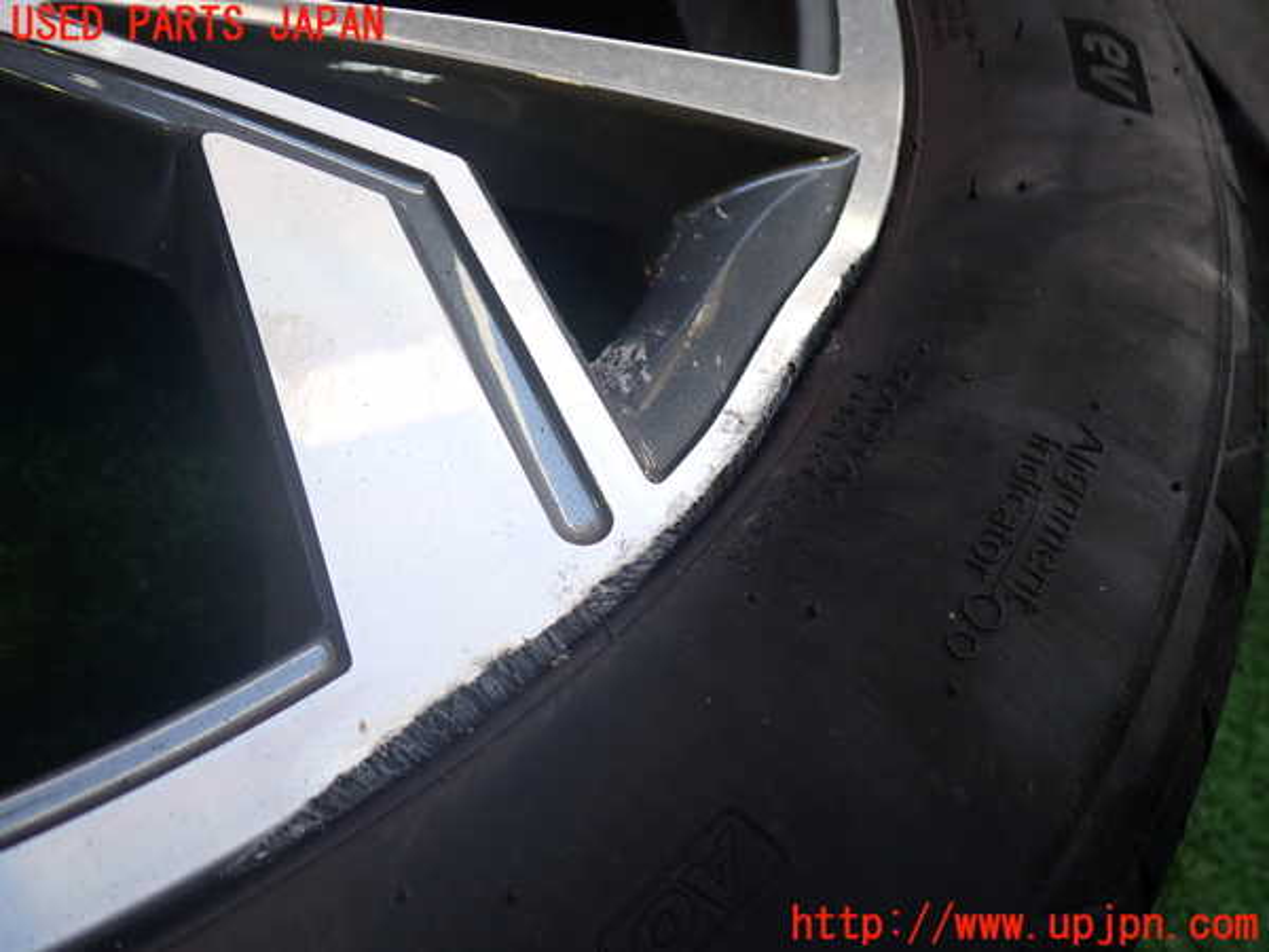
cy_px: 476
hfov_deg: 60.0
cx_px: 634
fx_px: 1100
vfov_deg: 46.8
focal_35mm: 30
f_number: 2.3
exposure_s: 1/125
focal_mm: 5.4
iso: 125
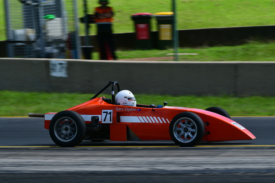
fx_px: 2635
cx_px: 138
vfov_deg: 4.0
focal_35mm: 345
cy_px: 92
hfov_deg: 6.0
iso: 200
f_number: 10
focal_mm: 230
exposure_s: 1/320
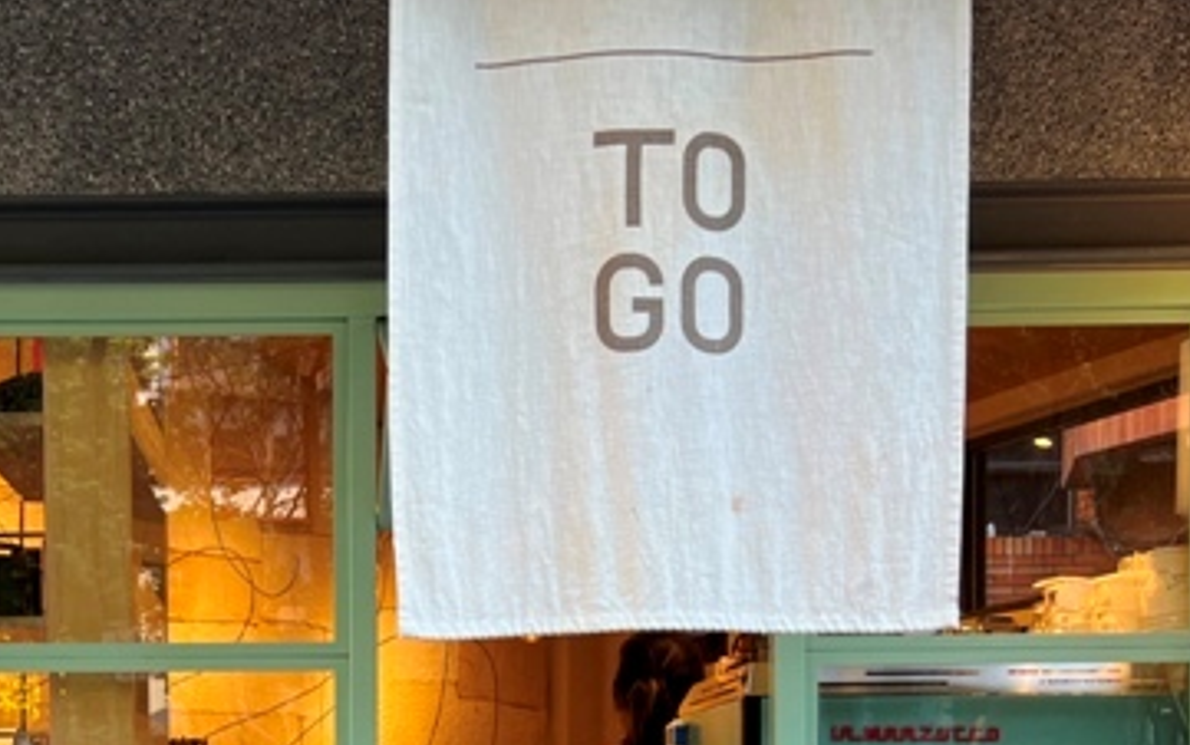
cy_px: 847
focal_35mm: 61
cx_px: 310
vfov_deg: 20.2
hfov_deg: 32.9
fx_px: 1979
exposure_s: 1/120
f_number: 1.5
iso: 50
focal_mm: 5.7
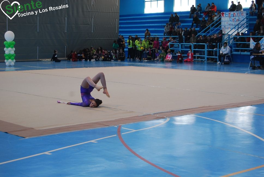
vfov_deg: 19.8
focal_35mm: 69
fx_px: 507
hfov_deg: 29.2
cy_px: 88
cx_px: 132
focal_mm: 46
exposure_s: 1/30
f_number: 5.3
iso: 280
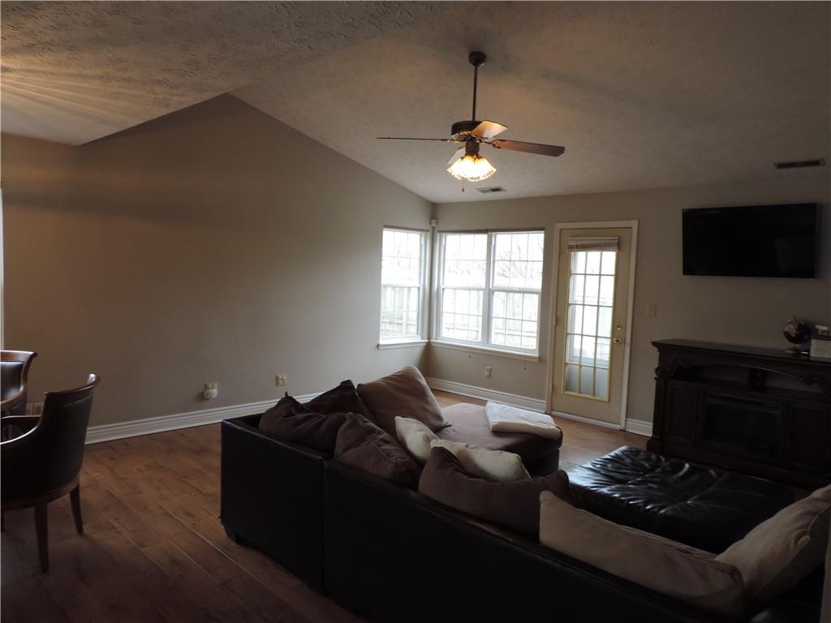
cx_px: 416
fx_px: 576
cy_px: 312
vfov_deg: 56.8
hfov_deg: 71.6
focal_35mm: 24
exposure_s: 1/30
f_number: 3.7
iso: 180
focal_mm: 4.3
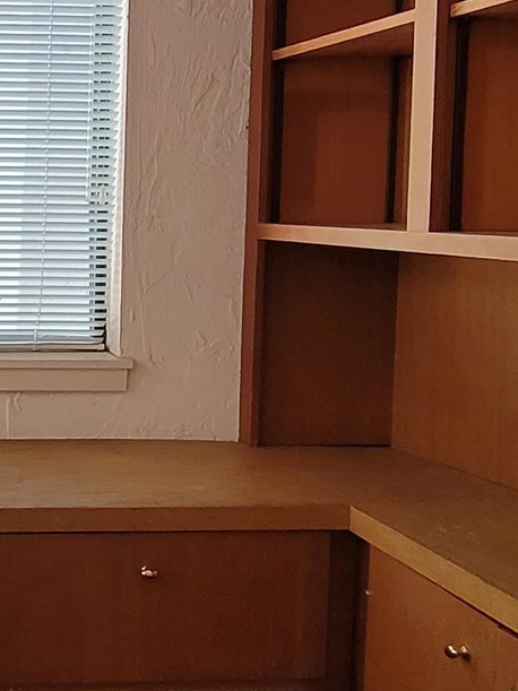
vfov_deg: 38.7
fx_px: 978
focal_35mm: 49
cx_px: -163
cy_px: 268
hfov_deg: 25.4
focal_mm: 2.2
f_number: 2.2
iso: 320
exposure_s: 1/60
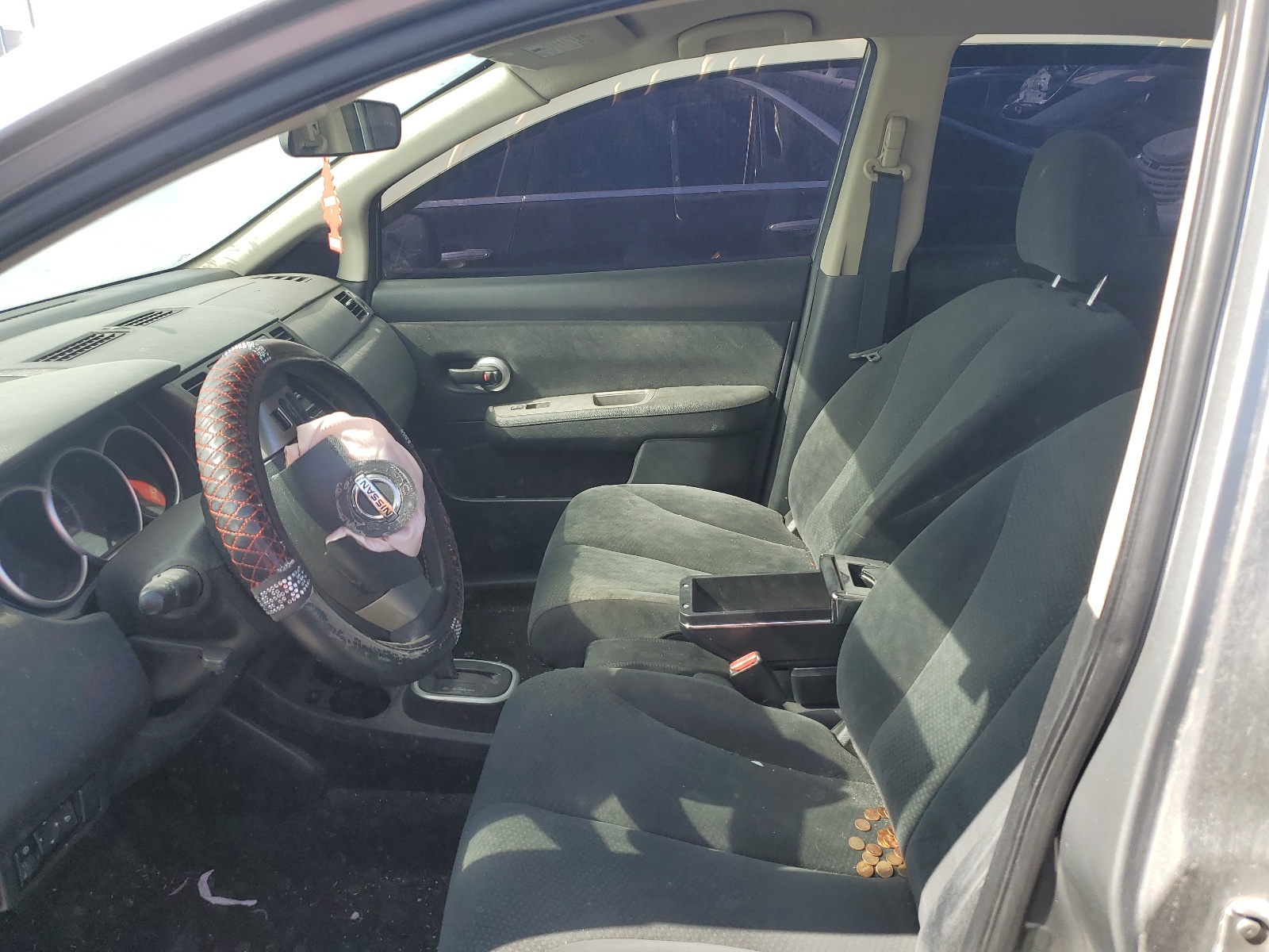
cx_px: 634
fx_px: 953
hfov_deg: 67.3
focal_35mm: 26
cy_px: 476
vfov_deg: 53.1
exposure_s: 1/625
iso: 50
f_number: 1.5
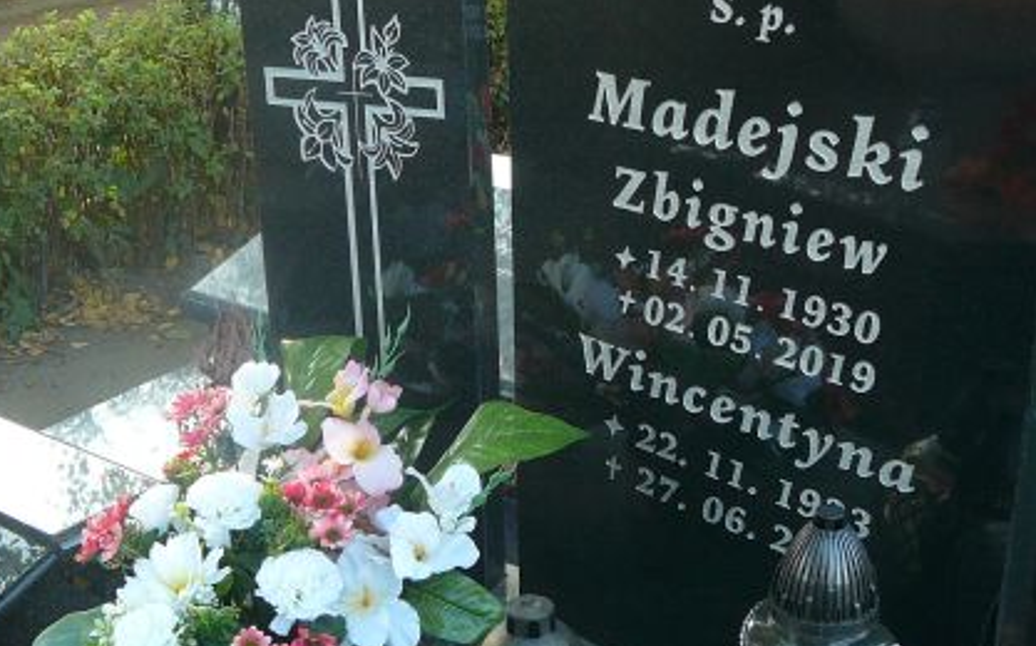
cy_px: 465
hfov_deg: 35.7
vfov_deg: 22.5
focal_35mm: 57
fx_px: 1608
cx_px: 484
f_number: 2.8
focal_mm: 5.2
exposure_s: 1/60
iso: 80
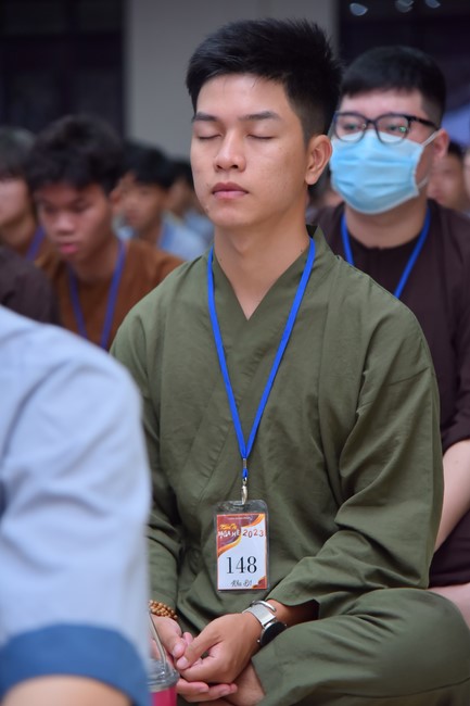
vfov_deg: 20.4
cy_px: 353
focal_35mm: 100
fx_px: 1959
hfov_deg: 13.7
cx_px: 235
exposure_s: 1/100
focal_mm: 100
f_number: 4.5
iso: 1000
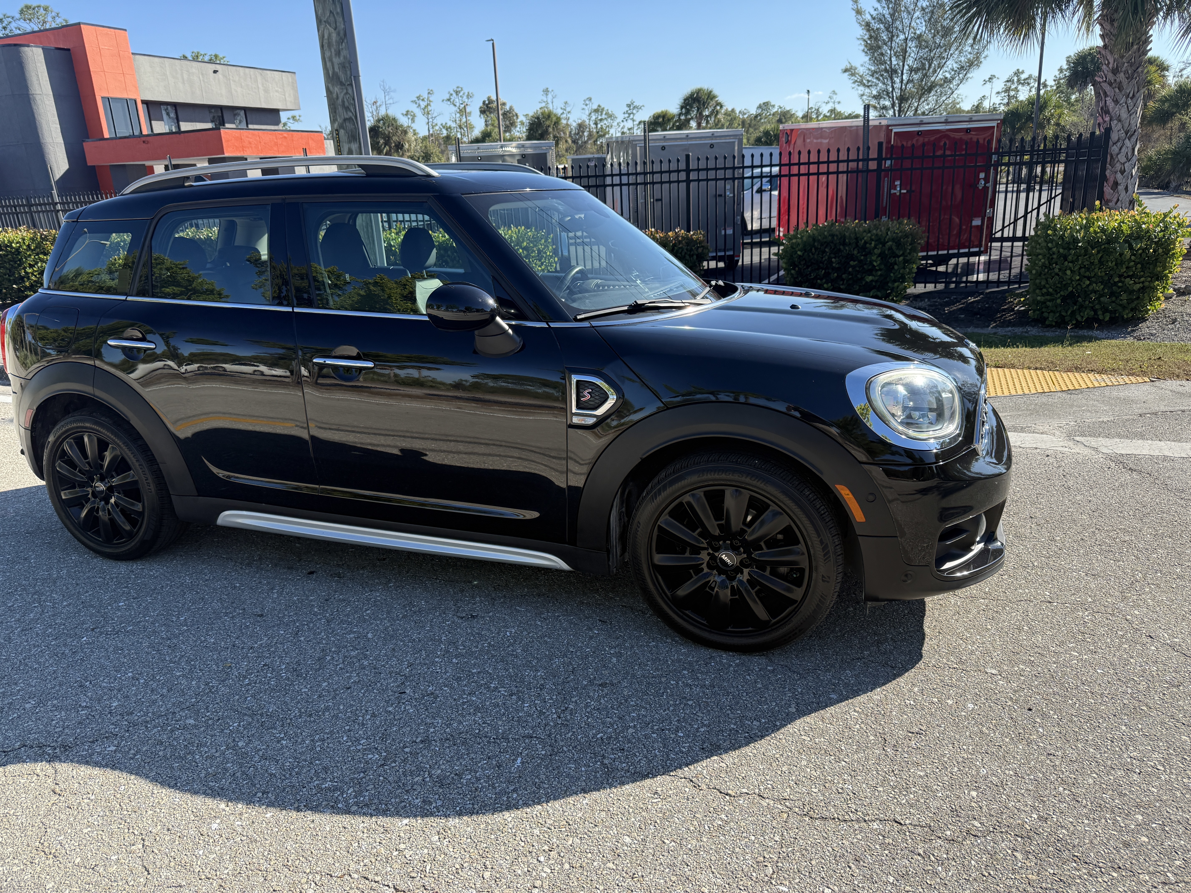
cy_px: 446
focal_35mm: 24
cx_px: 596
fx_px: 826
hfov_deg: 71.6
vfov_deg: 56.8
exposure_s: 1/2169
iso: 100
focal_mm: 6.76
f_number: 1.78
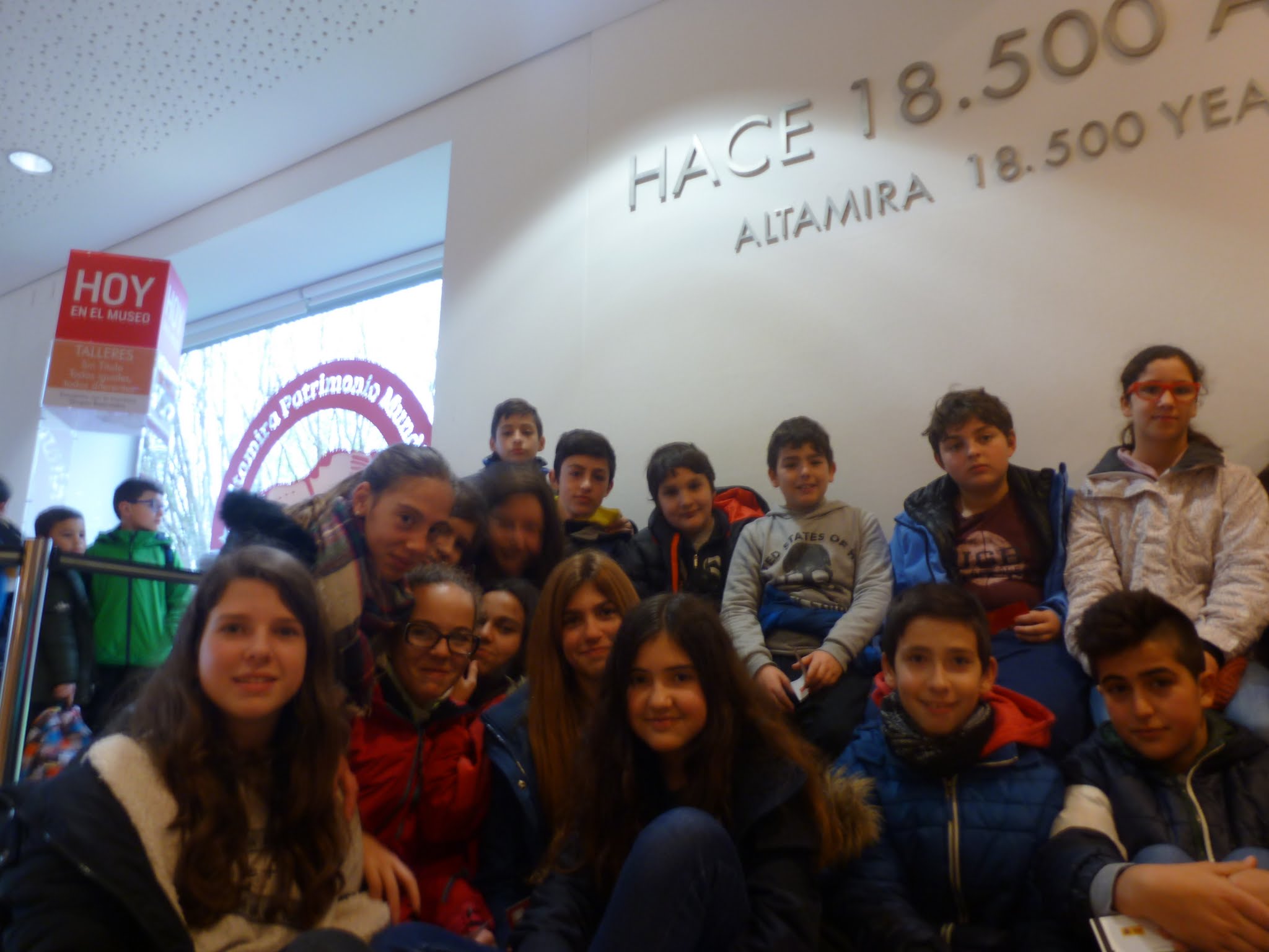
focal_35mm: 24
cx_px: 634
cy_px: 476
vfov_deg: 56.8
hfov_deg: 71.6
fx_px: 880
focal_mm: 4.3
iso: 100
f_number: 3.3
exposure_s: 1/4
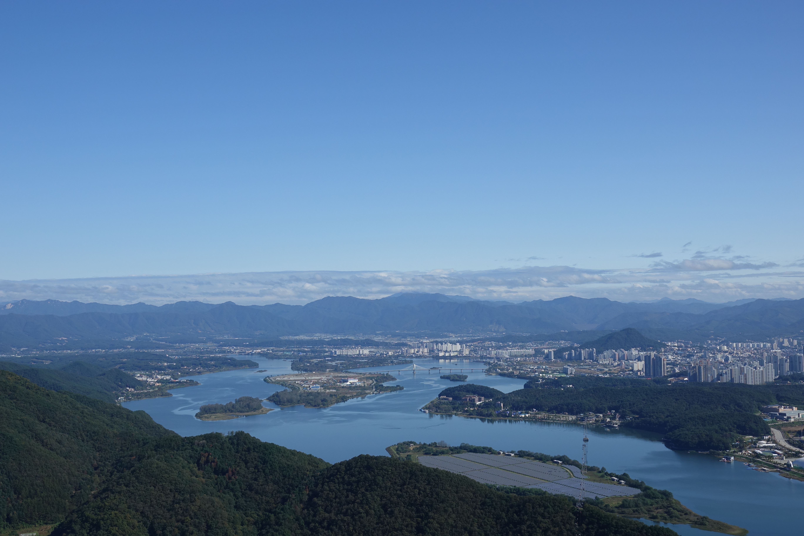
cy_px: 268
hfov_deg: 44.5
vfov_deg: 30.5
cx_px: 402
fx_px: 983
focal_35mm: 44
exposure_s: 1/1000
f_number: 4.5
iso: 100
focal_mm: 16.31
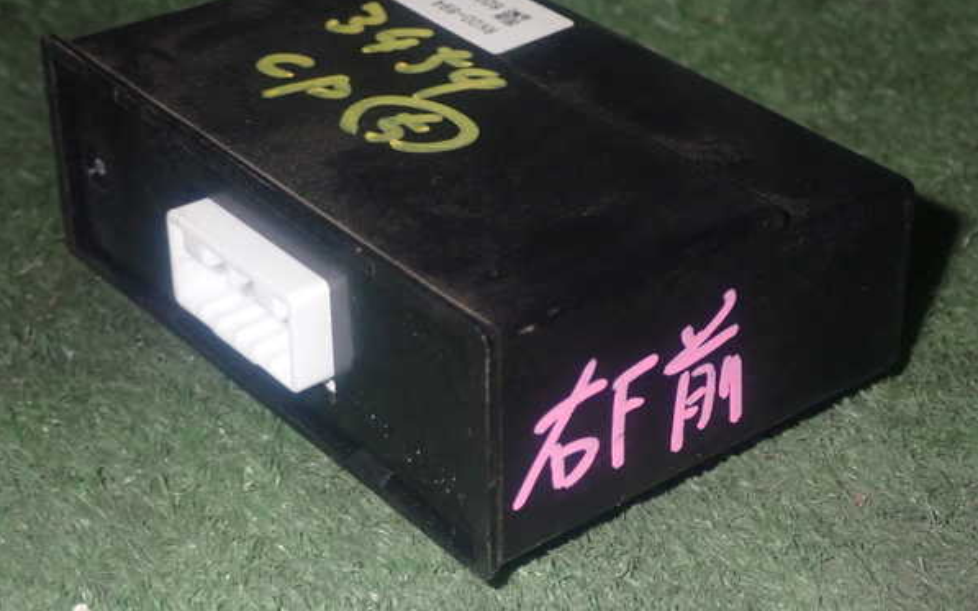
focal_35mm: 82
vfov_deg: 15.9
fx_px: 2185
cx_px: 488
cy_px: 298
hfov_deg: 25.2
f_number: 13
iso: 800
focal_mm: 13.65
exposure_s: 1/80
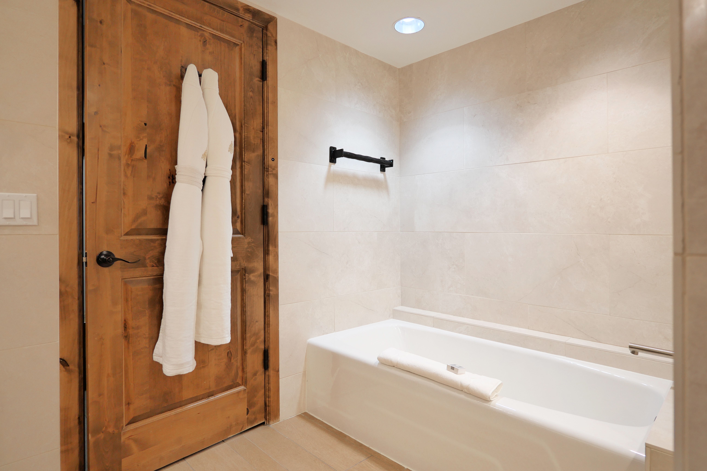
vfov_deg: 67.4
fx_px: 353
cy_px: 236
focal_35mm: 18
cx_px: 354
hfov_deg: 90.0
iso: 800
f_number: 1.7
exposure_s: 1/60
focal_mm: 9
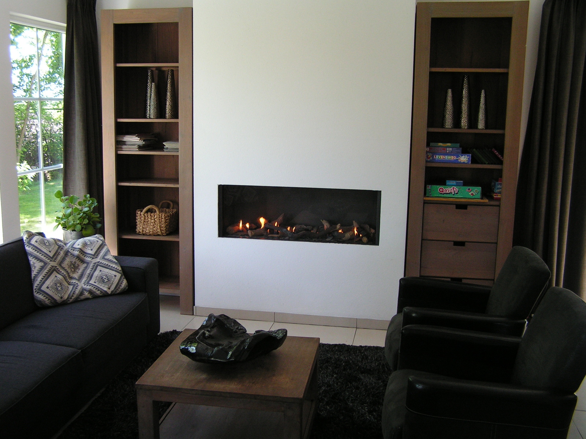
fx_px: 643
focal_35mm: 38
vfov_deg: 37.7
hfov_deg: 49.0
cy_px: 220
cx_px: 293
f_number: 2.8
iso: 80
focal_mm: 6.3
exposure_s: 1/40
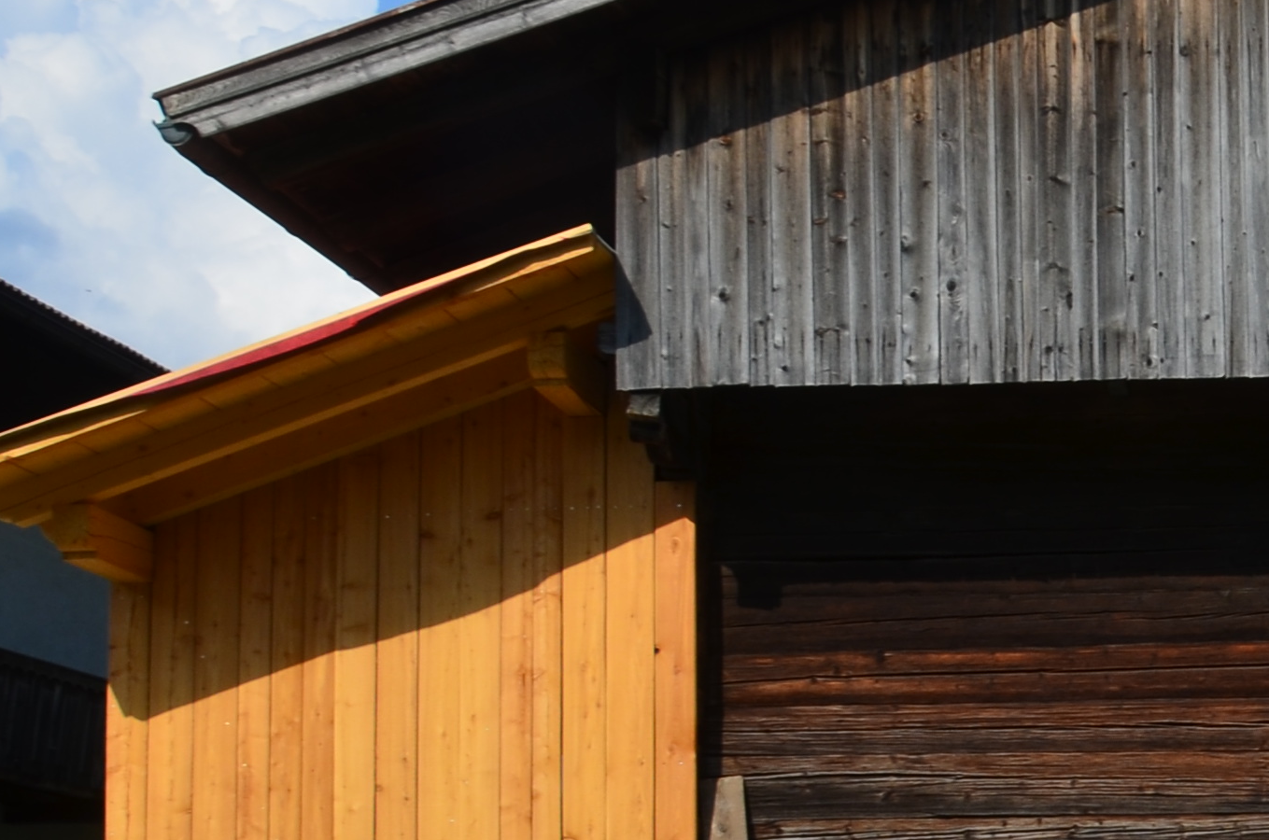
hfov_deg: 11.2
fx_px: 6121
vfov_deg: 7.8
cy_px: 625
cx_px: 2080
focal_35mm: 174
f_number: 13
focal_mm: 32
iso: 100
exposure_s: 1/200
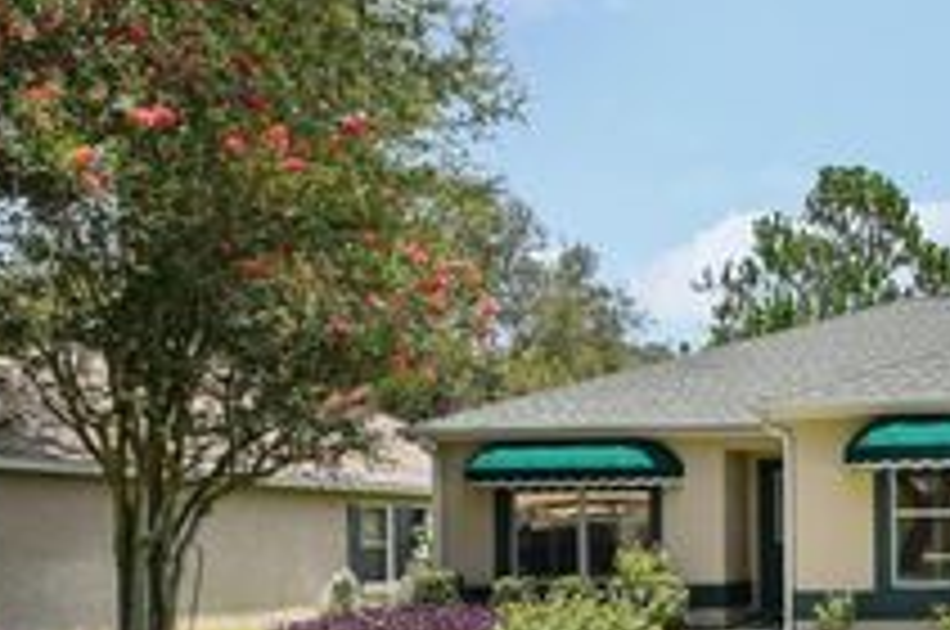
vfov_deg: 34.6
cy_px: 416
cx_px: 1058
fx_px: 1001
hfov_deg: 40.4
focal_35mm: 38
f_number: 8
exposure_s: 1/800
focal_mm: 16
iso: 400
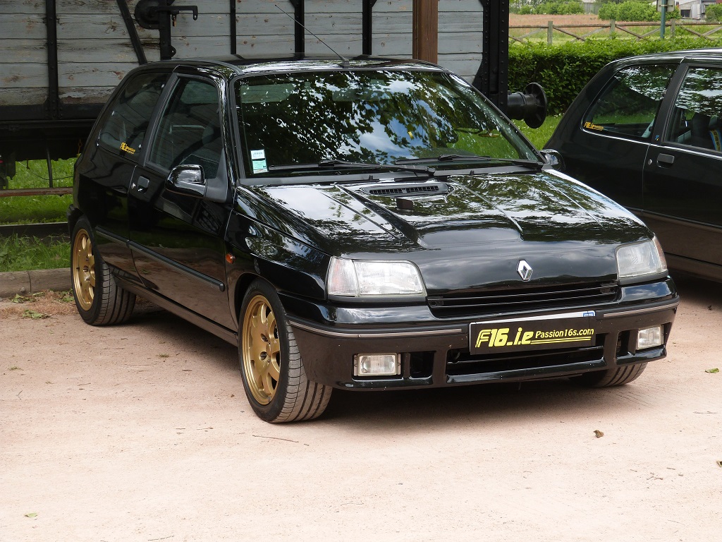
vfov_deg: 18.0
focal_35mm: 82
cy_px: 271
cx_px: 361
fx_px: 1710
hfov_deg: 23.8
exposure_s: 1/200
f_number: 4
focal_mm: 14.8
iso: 100
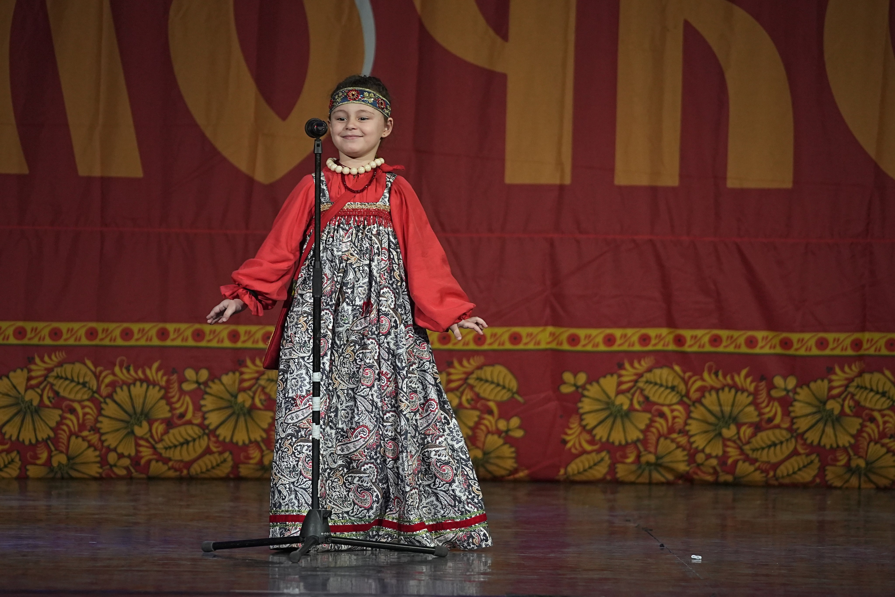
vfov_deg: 5.3
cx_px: 448
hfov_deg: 8.0
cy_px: 298
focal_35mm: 258
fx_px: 6414
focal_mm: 172
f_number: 4
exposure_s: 1/400
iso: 2000
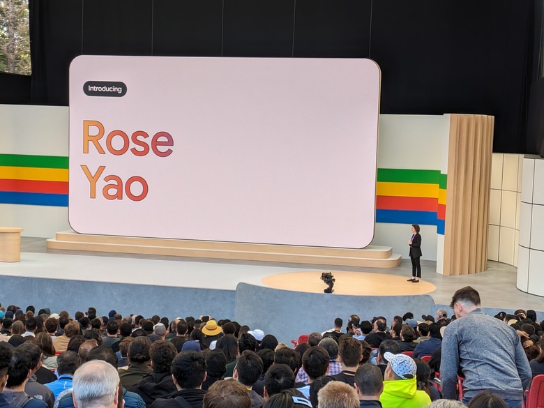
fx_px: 770
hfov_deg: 38.9
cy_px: 204
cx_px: 272
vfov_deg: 29.7
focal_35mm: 49
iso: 47
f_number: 1.7
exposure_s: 1/388
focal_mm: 4.53
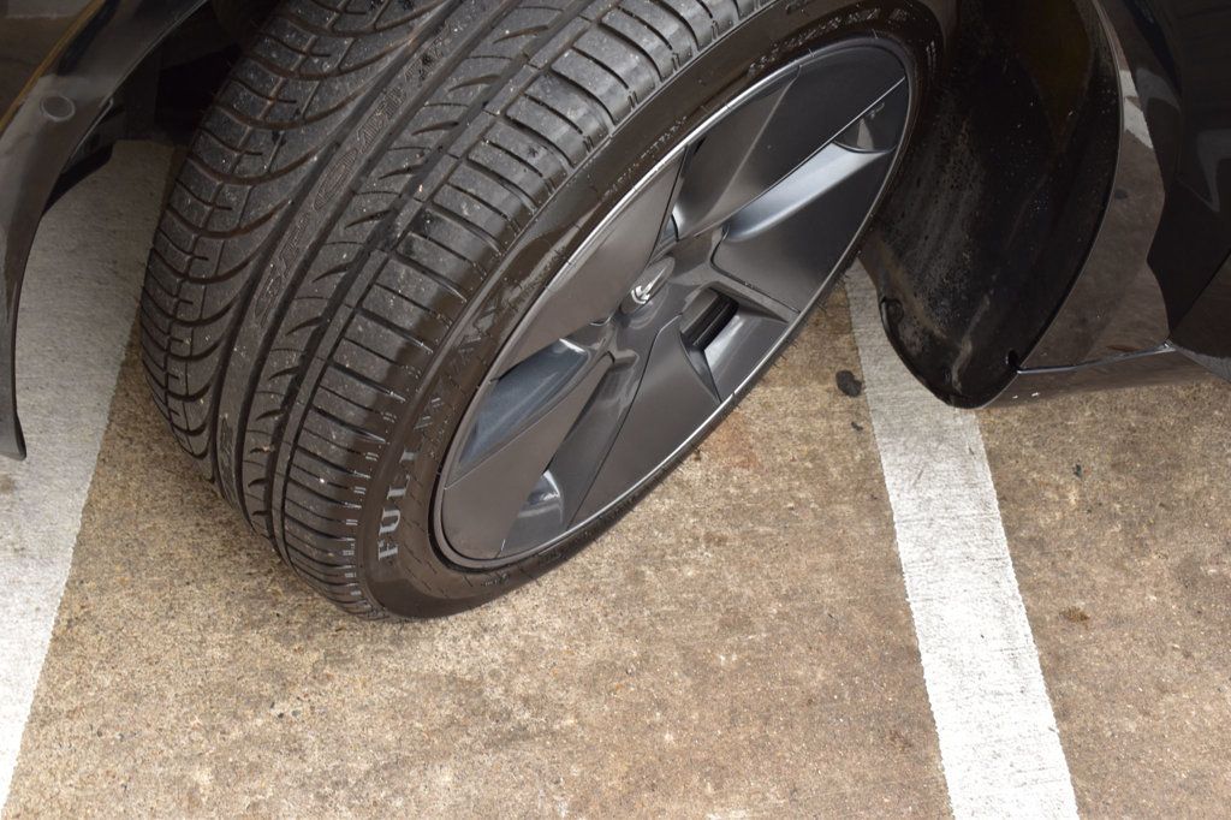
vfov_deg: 26.5
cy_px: 410
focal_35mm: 51
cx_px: 616
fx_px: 1743
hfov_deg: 38.9
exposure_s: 1/20
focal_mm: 34
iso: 400
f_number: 6.3
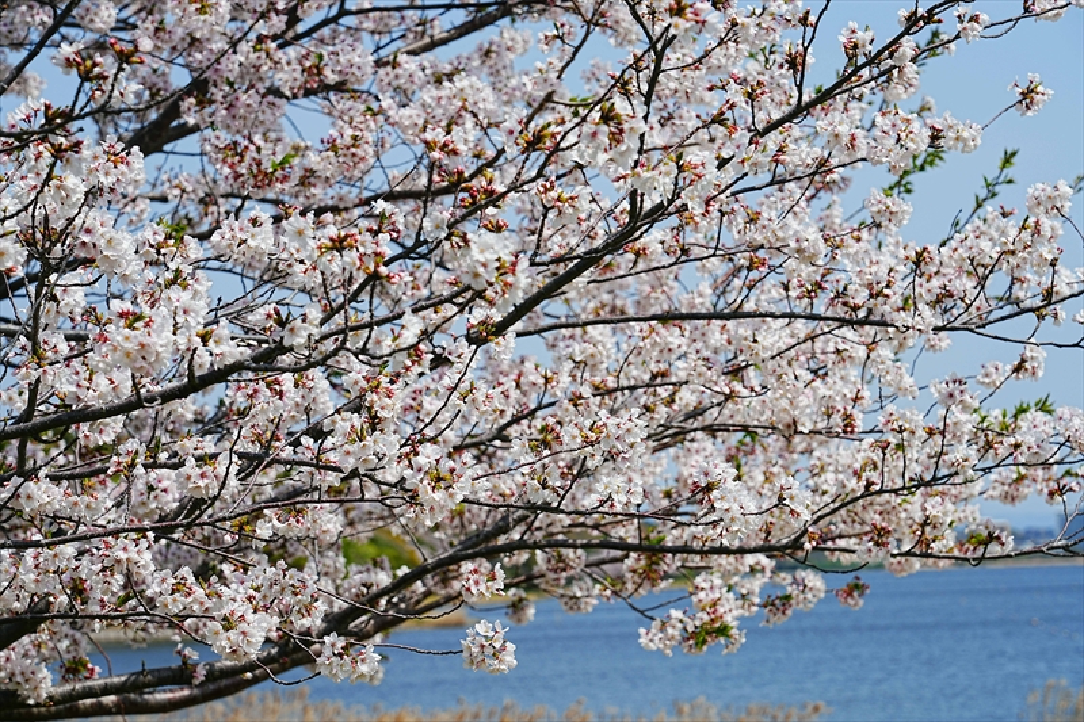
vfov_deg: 13.0
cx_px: 542
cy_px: 361
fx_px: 3161
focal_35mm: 105
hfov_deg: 19.5
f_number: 8
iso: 100
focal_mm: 105
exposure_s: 1/640
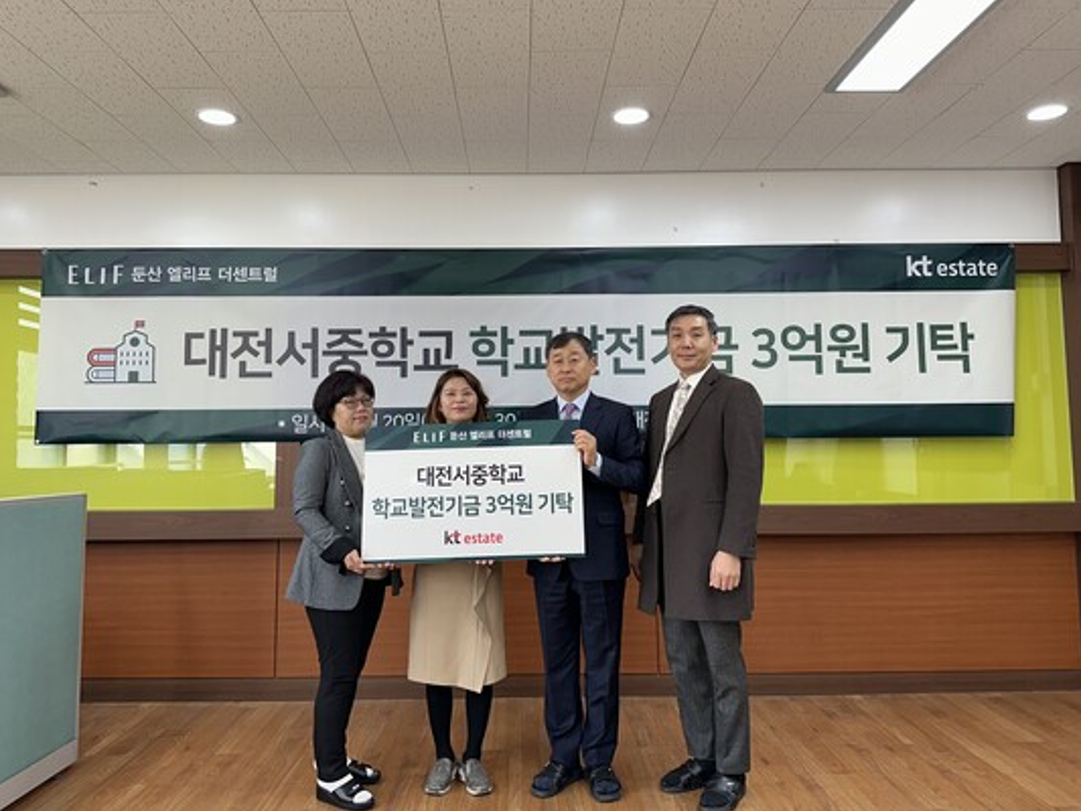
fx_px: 843
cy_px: 371
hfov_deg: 65.3
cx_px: 523
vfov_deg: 51.3
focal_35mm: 27
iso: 100
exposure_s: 1/120
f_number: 1.78
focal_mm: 6.86
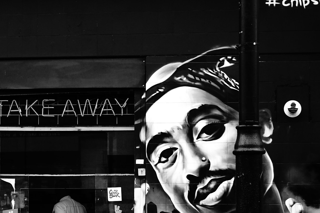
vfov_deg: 10.9
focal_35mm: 126
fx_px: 1120
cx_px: 63
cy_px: 164
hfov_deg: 16.1
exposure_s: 1/1600
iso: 800
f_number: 4
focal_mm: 70
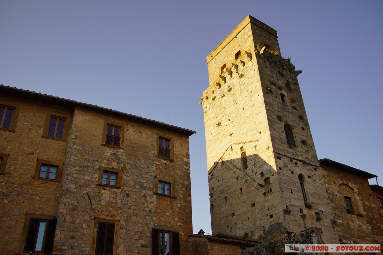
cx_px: 192
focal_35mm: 34
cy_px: 128
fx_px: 362
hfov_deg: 55.8
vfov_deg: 38.9
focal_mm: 34
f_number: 7.1
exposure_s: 1/200
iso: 100
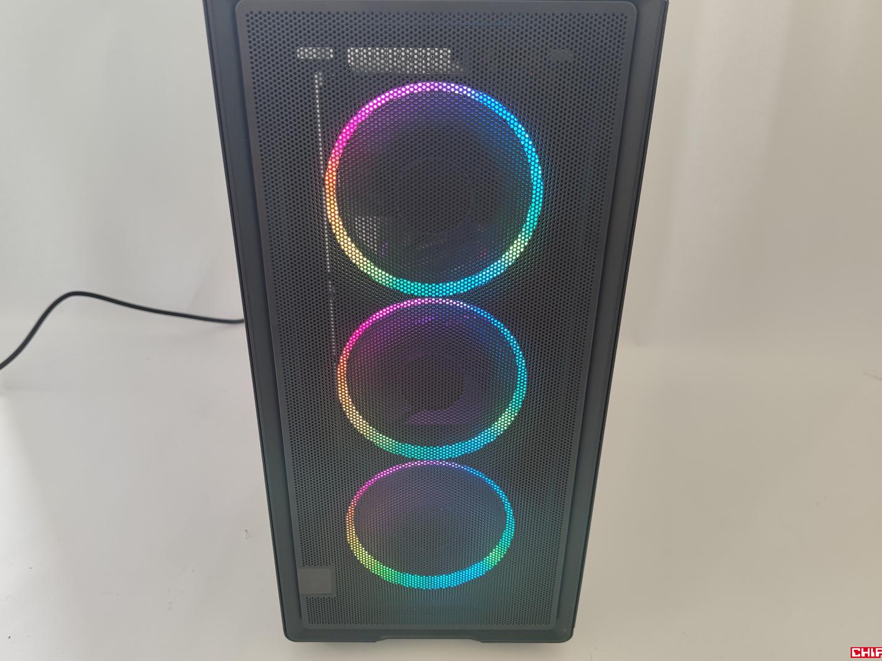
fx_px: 663
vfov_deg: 53.1
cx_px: 435
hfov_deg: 67.3
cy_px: 323
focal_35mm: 26
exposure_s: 1/50
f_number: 1.85
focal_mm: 6.78
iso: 261
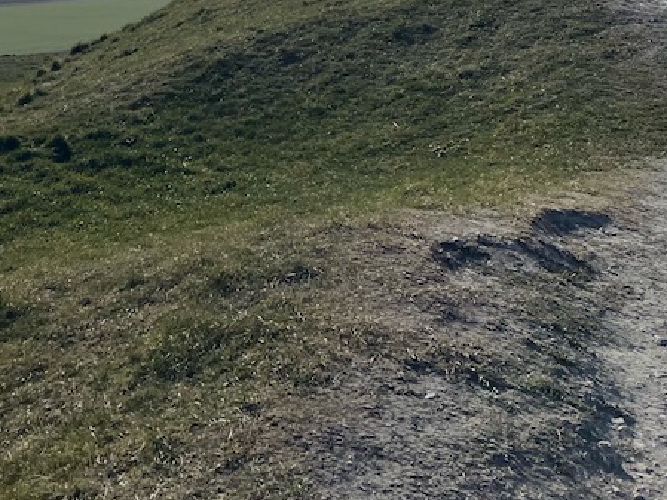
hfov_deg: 27.5
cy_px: -97
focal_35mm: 70
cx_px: 187
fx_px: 1349
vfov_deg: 19.8
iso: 32
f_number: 1.6
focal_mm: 4.2
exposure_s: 1/14925
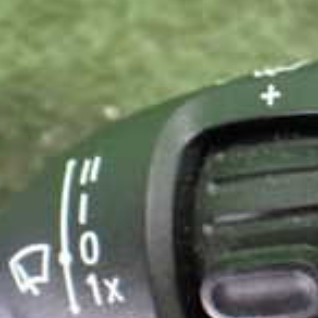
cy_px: 159
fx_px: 1133
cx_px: 455
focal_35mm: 109
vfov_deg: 16.0
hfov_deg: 15.0
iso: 1250
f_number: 2.3
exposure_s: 1/30
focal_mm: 5.4
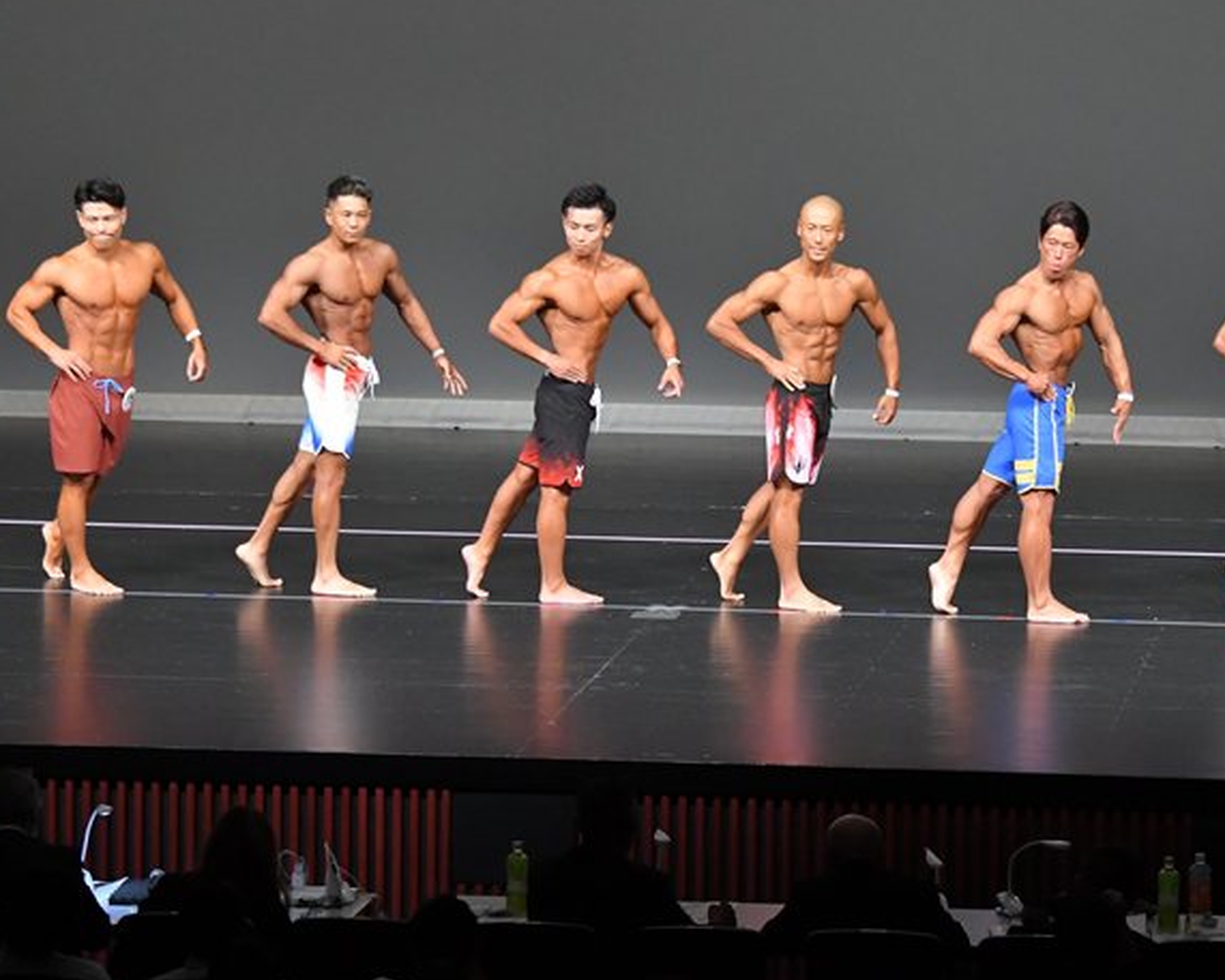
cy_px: 457
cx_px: 773
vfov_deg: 7.7
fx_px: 7252
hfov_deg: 9.7
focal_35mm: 200
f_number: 5.6
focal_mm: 105
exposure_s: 1/400
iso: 5000
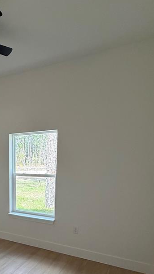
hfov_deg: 34.9
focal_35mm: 30
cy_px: 194
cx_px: -4
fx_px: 218
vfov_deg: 61.8
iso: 160
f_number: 2.2
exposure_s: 1/120
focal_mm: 2.22
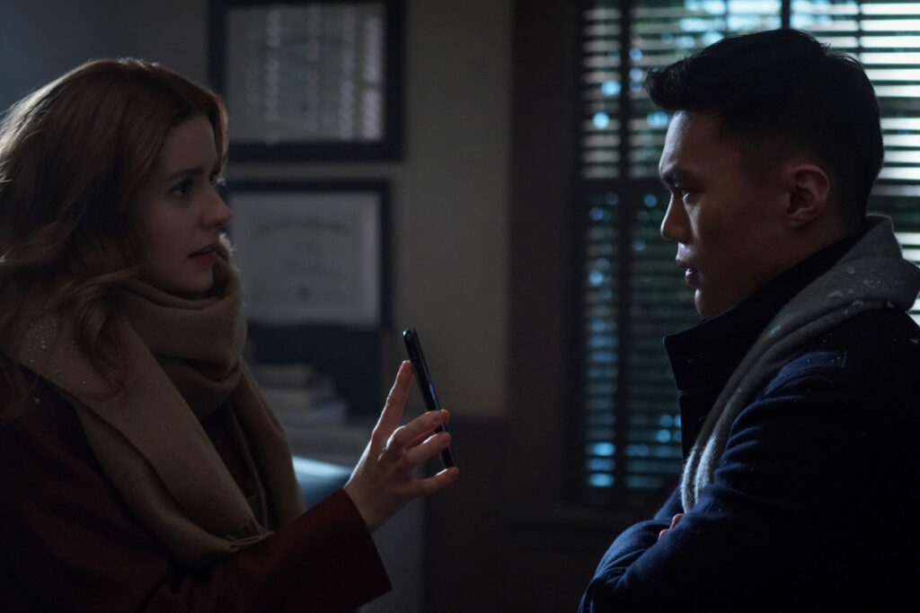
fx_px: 1789
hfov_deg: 28.8
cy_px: 306
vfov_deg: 19.5
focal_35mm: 70
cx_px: 460
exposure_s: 1/125
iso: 6400
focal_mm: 70
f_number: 4
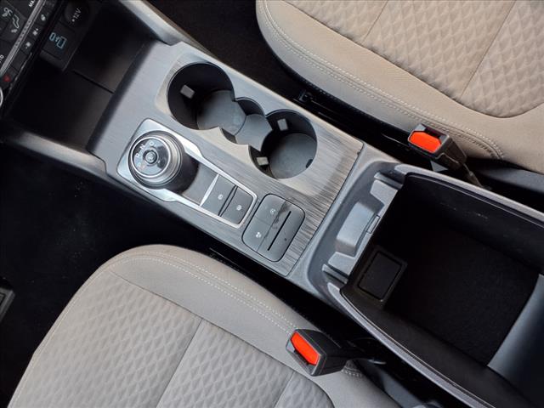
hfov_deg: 65.3
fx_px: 424
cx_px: 272
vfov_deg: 51.4
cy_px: 204
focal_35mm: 27
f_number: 1.9
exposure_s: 1/40
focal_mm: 3.58
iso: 80
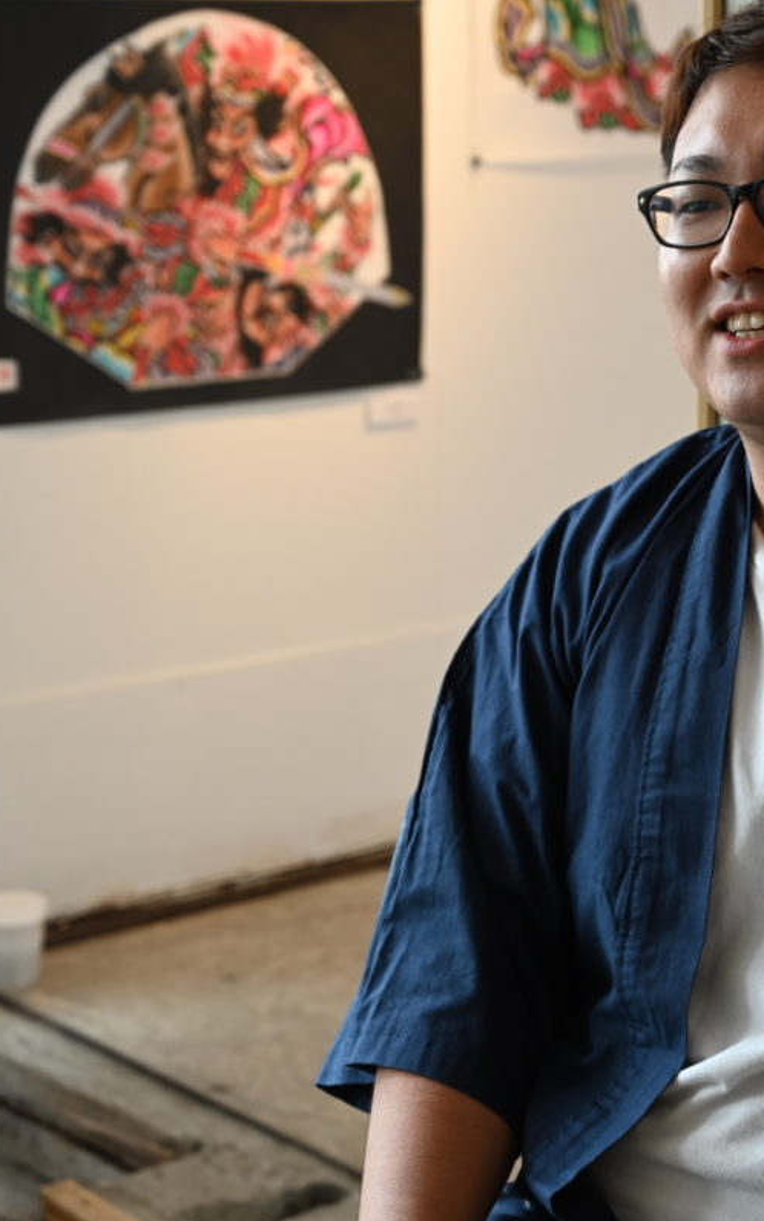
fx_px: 2863
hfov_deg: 15.0
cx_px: 752
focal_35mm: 86
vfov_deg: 24.1
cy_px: 612
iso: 500
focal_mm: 56
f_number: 5
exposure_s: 1/60
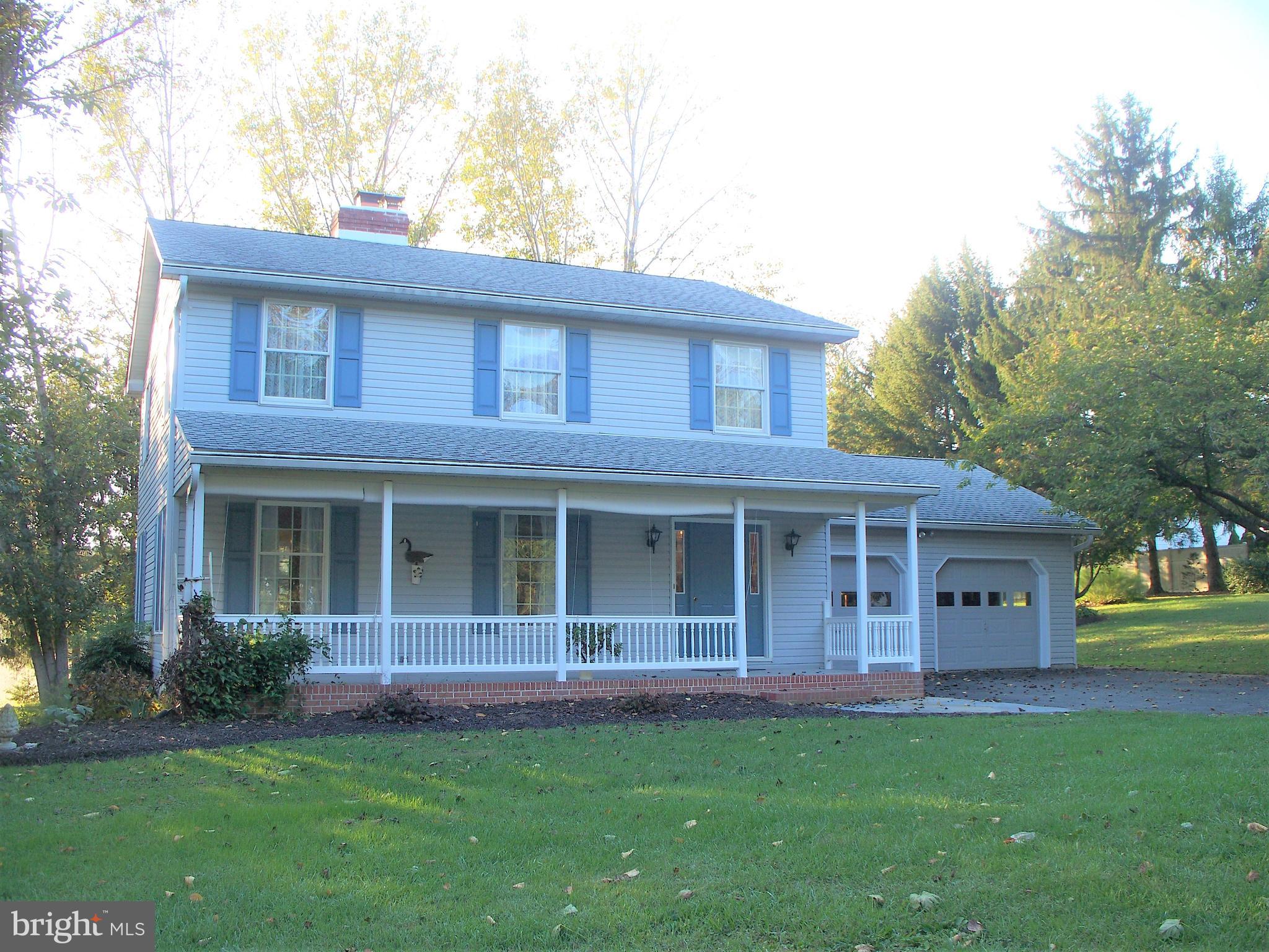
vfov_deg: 39.7
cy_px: 476
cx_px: 634
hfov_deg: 51.4
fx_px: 1320
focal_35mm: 36
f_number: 2.8
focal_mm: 7.54
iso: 64
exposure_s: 1/100
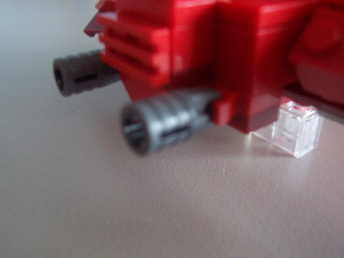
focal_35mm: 37
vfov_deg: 38.7
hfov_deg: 50.1
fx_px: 368
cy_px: 129
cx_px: 172
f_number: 2.8
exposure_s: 1/8
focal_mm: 5.6
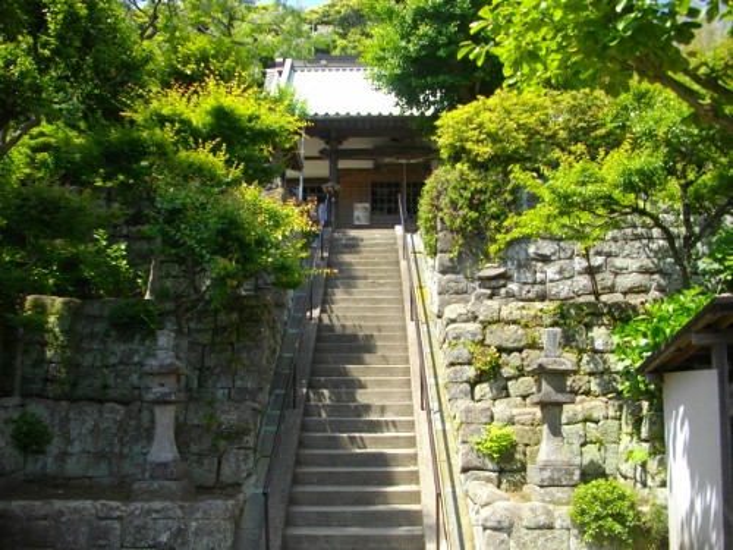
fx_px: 678
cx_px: 366
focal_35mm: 32
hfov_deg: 56.8
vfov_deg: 44.2
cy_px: 275
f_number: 2.9
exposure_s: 1/400
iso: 100
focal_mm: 5.7
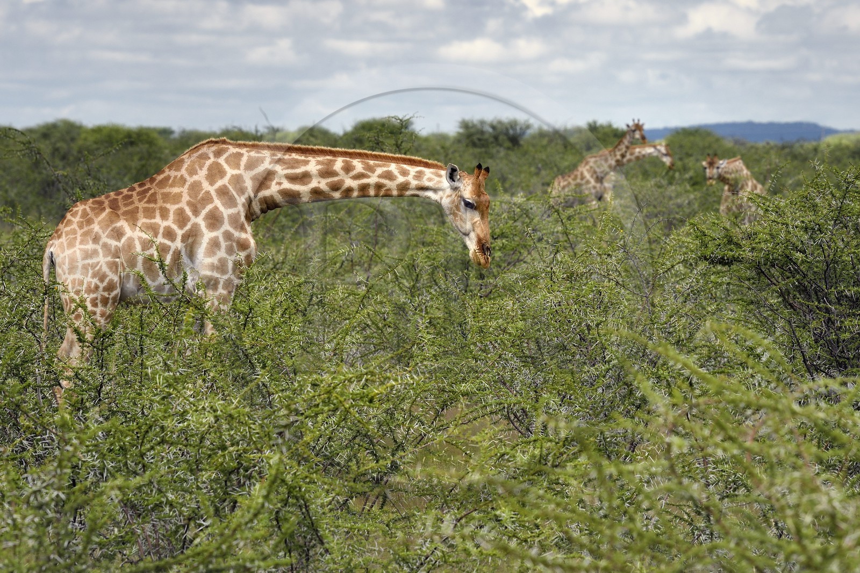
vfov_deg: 4.9
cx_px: 430
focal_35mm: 280
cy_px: 286
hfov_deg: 7.4
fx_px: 6687
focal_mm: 280
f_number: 9
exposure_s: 1/1250
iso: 400
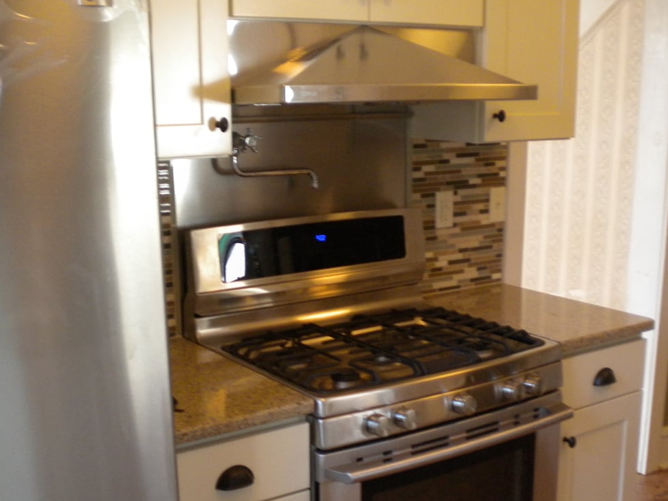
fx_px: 926
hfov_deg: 39.6
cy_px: 313
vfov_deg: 30.1
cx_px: 357
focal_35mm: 48
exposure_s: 1/50.8
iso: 323
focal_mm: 6.3
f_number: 3.1
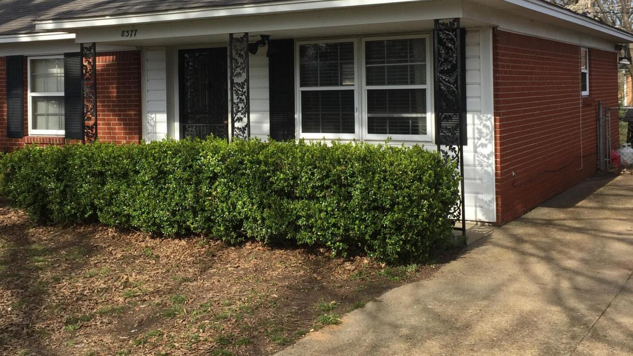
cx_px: 304
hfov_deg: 46.4
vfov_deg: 26.8
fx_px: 739
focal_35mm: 44
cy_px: 99
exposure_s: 1/964
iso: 32
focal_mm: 4.15
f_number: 2.2
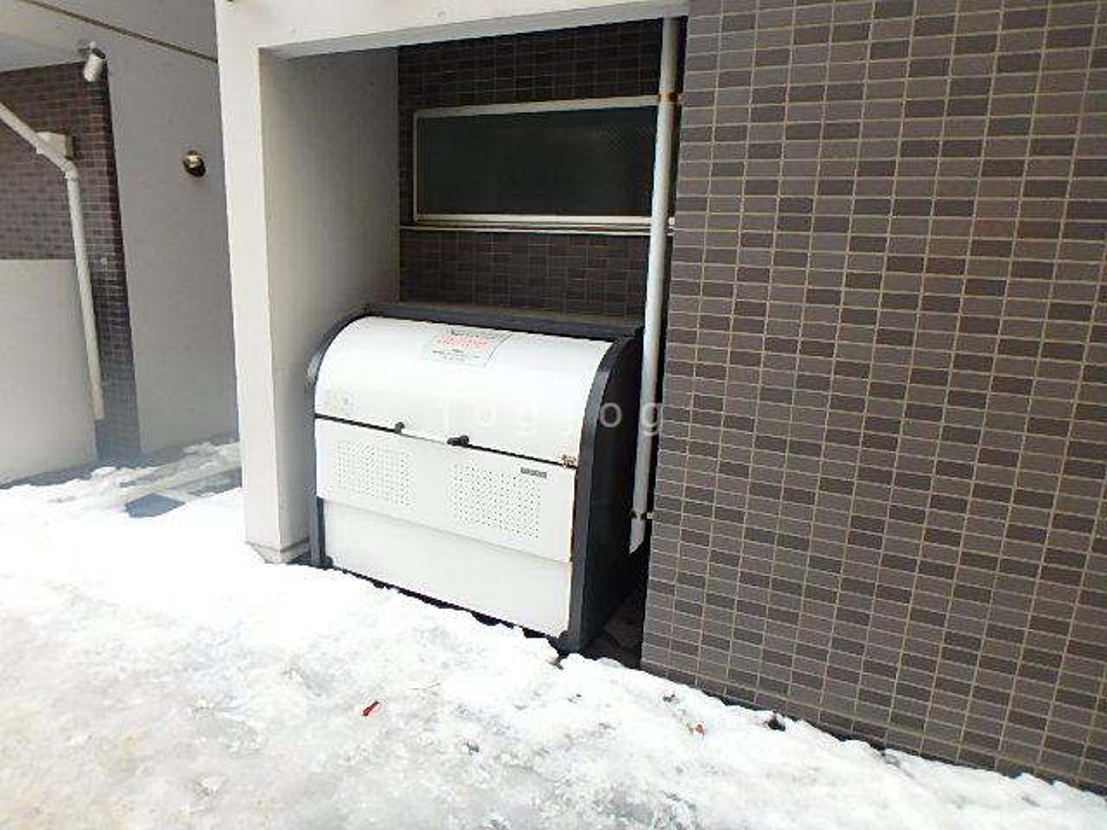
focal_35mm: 21
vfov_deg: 63.4
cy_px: 415
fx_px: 672
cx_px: 554
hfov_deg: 79.0
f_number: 3.5
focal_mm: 3.7
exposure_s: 1/50
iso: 200
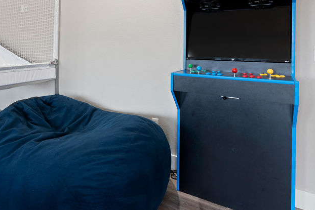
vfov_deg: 44.5
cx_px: 99
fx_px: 245
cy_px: 46
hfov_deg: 63.4
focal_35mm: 28
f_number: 11
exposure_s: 4
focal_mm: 17
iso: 100
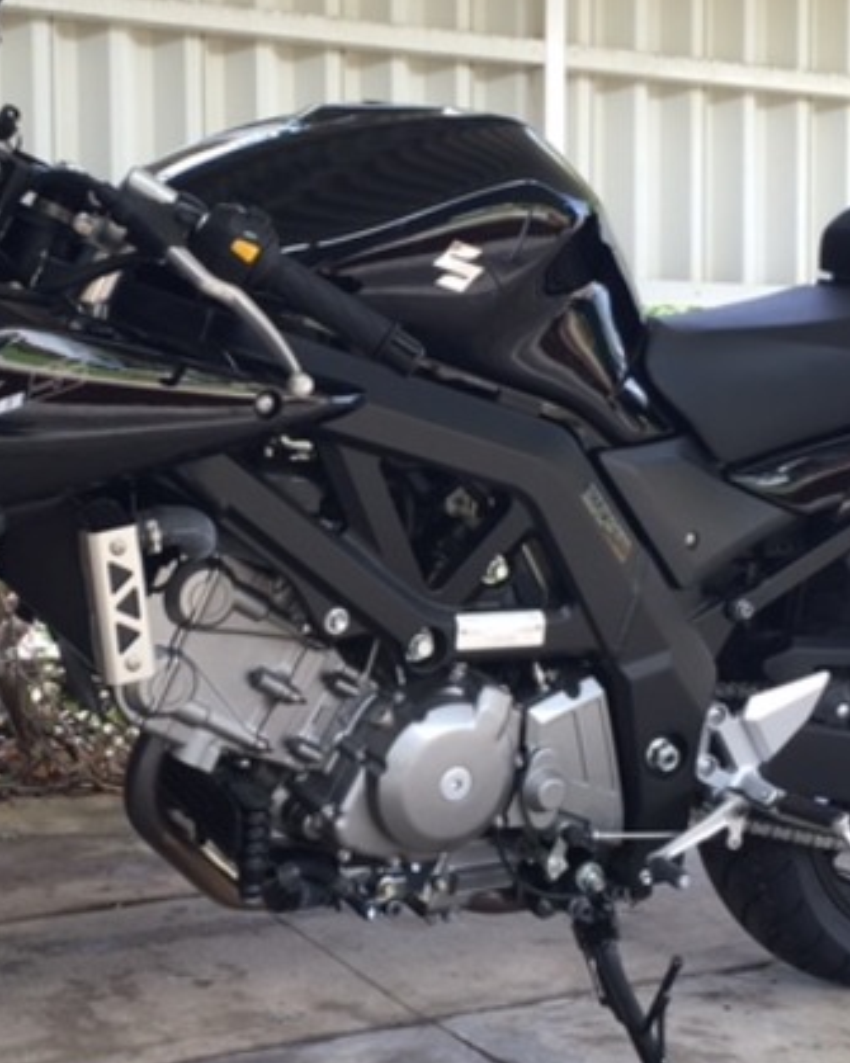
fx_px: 1699
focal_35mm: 54
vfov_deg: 34.7
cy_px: 507
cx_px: 269
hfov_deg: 27.9
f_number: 2.2
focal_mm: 4.15
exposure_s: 1/100
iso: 32
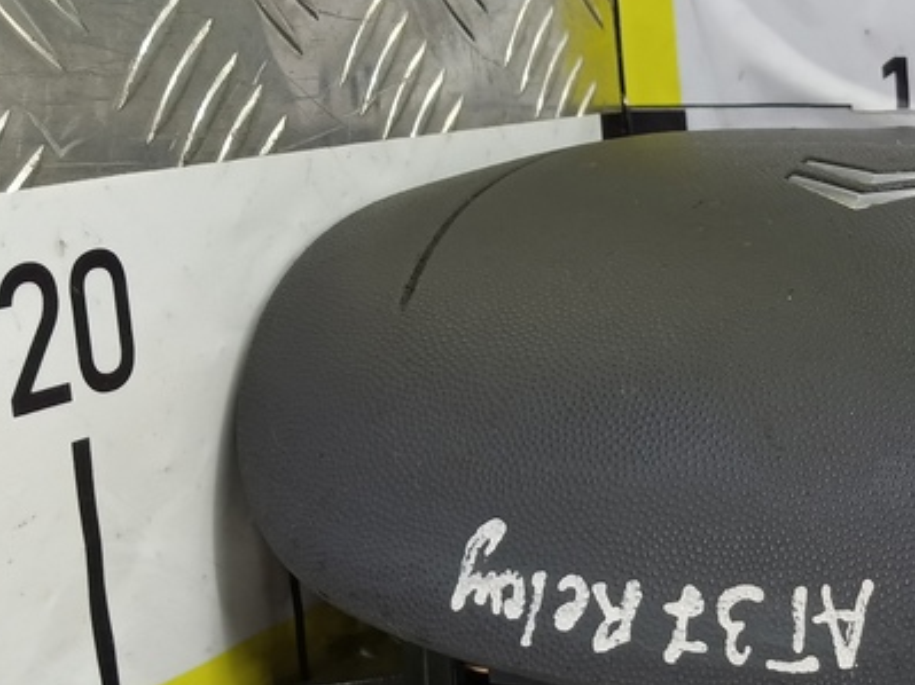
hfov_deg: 30.7
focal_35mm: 59
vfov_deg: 24.7
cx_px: 883
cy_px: 433
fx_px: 1559
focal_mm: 4.11
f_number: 1.6
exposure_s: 1/50
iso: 187
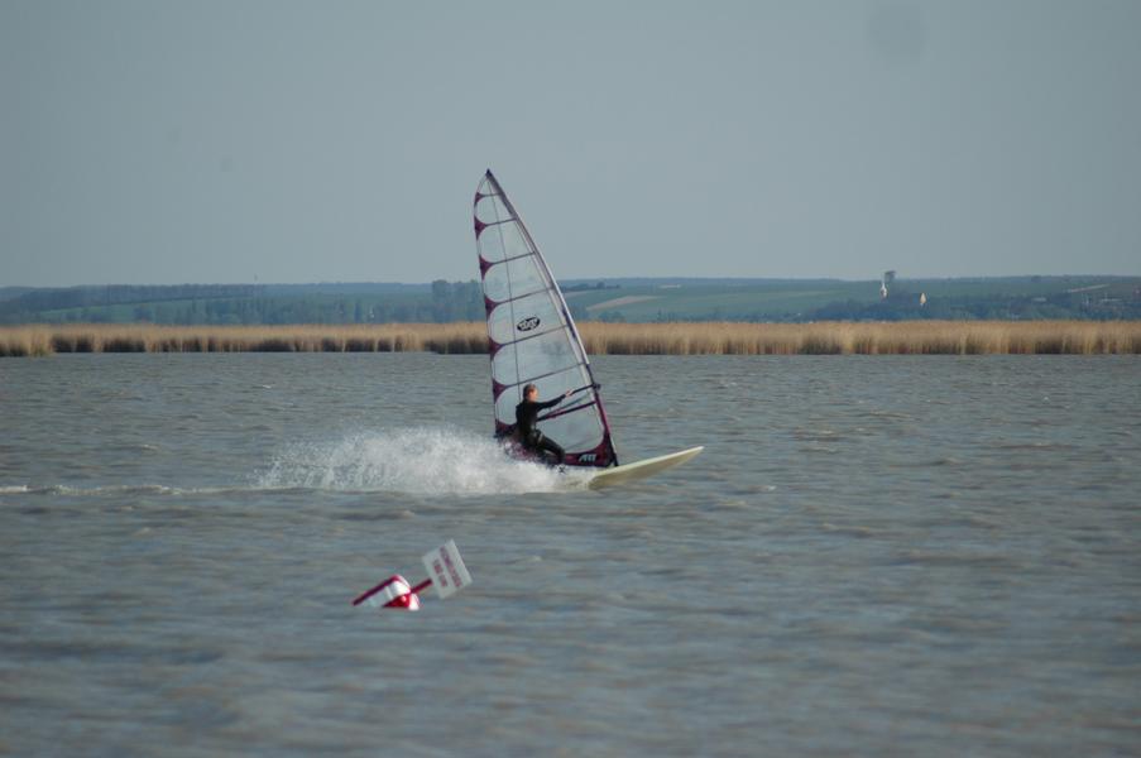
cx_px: 570
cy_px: 379
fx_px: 14247
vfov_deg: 3.0
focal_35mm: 450
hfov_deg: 4.6
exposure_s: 1/1000
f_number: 5.6
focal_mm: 300
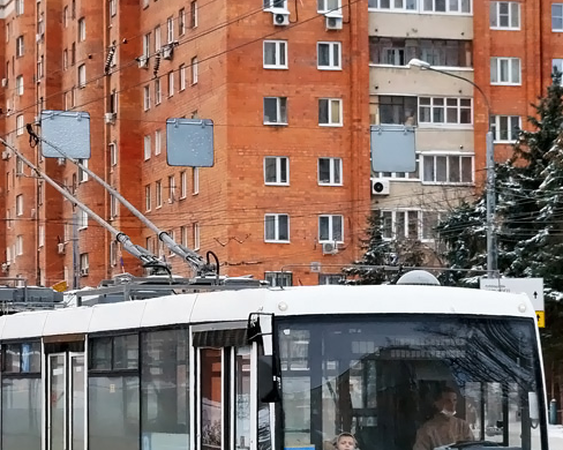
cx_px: 340
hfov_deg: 15.9
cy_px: 309
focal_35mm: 121
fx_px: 2018
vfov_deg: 12.7
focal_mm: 35
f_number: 4.5
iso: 800
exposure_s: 1/320
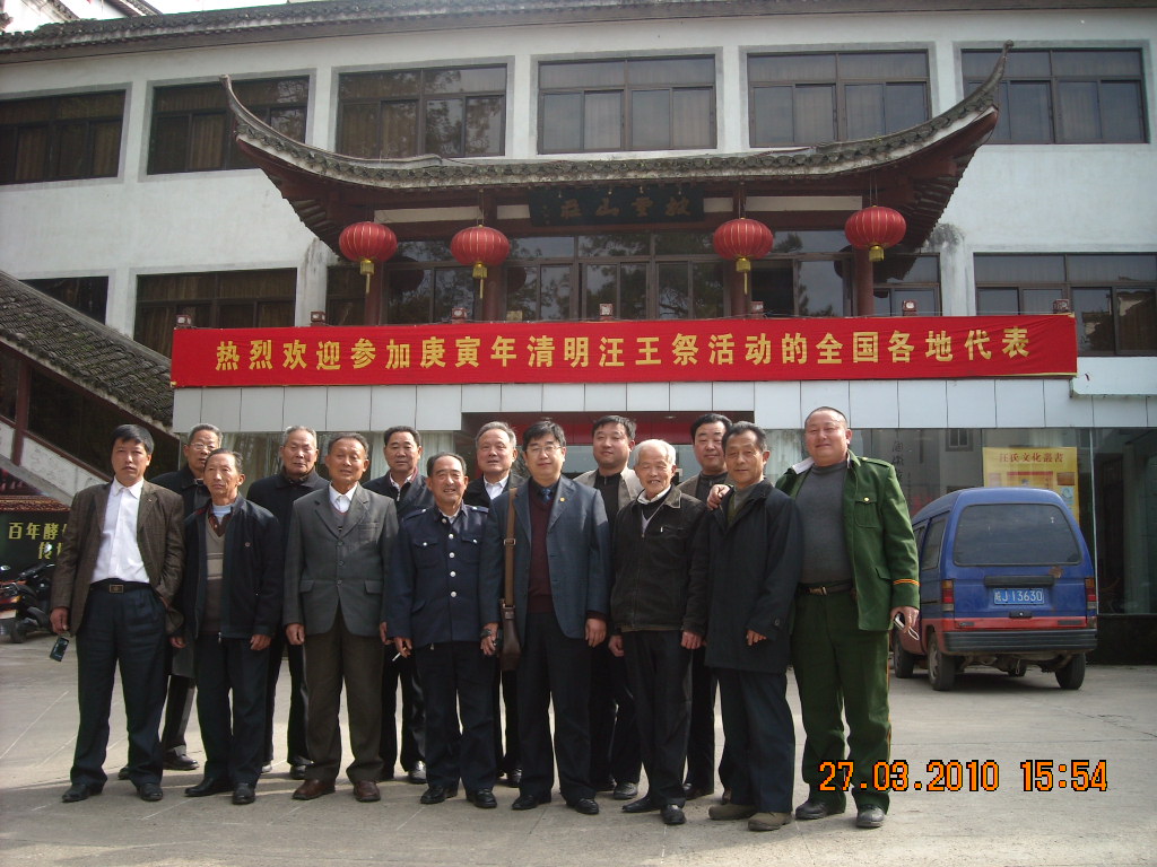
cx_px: 578
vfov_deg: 40.7
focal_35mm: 35
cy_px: 434
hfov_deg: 52.6
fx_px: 1170
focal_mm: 5.7
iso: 64
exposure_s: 1/284
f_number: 2.8
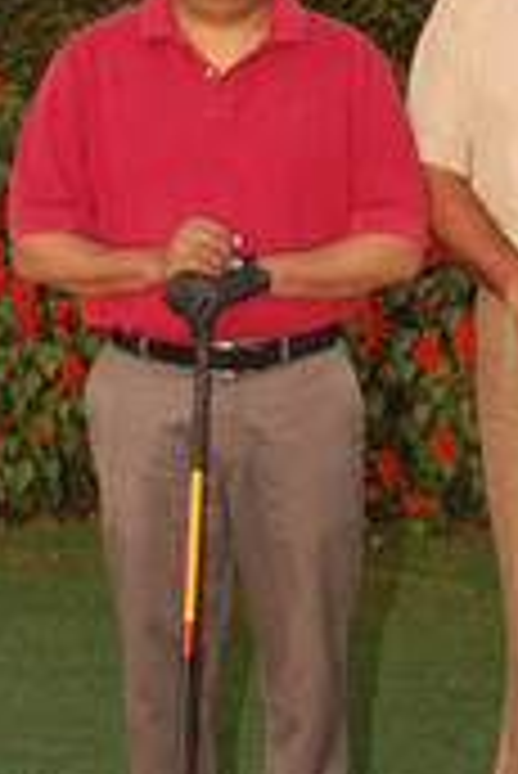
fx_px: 2787
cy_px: 374
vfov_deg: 15.8
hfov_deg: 10.5
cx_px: 597
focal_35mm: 129
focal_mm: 31
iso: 400
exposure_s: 1/200
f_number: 5.6
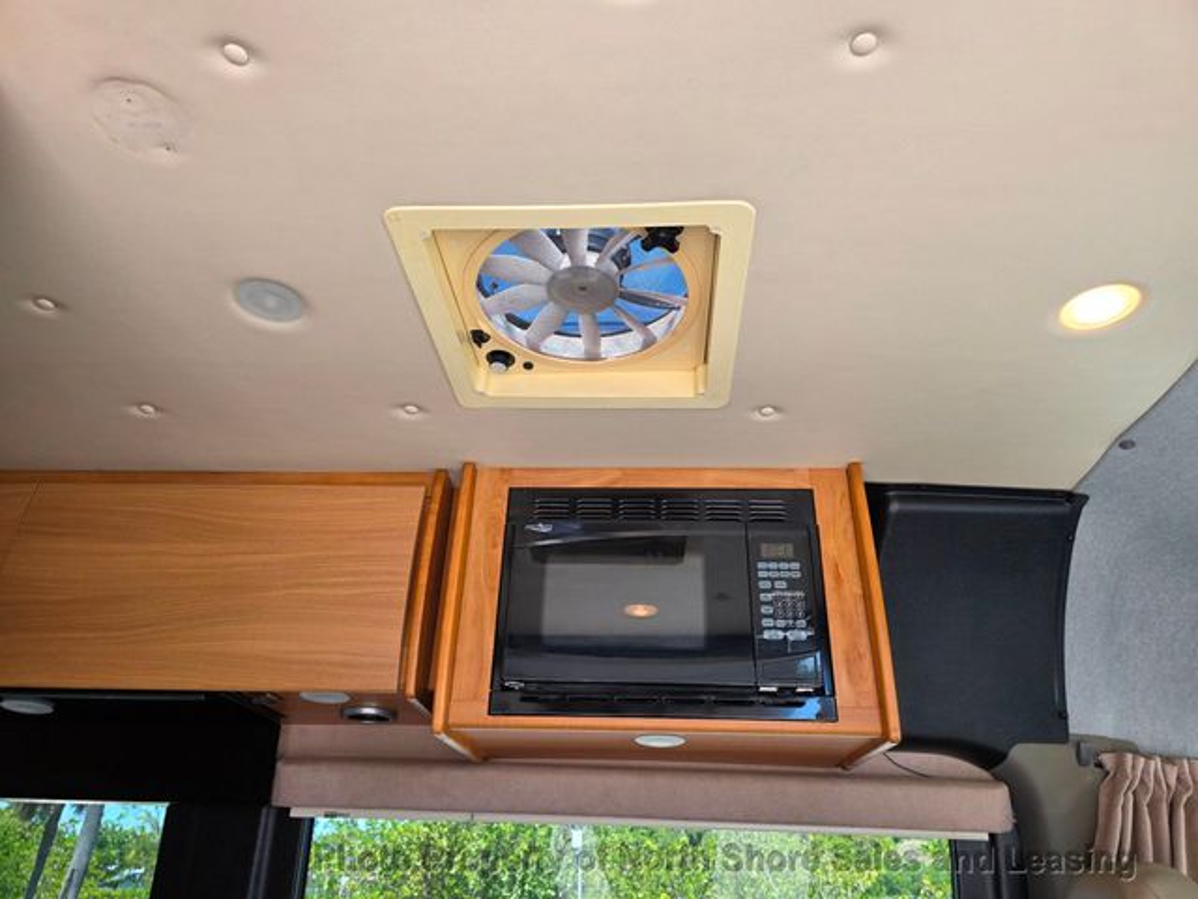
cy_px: 450
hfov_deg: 73.9
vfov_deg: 58.9
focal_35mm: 23
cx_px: 599
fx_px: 796
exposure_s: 1/180
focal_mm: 6.3
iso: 40
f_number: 1.7
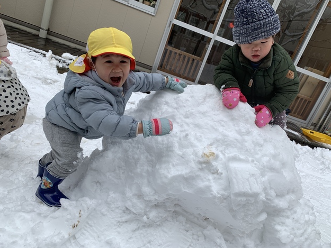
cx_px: 169
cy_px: 121
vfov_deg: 51.4
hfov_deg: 65.3
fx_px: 258
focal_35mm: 27
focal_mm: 4.25
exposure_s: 1/612
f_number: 1.8
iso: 25
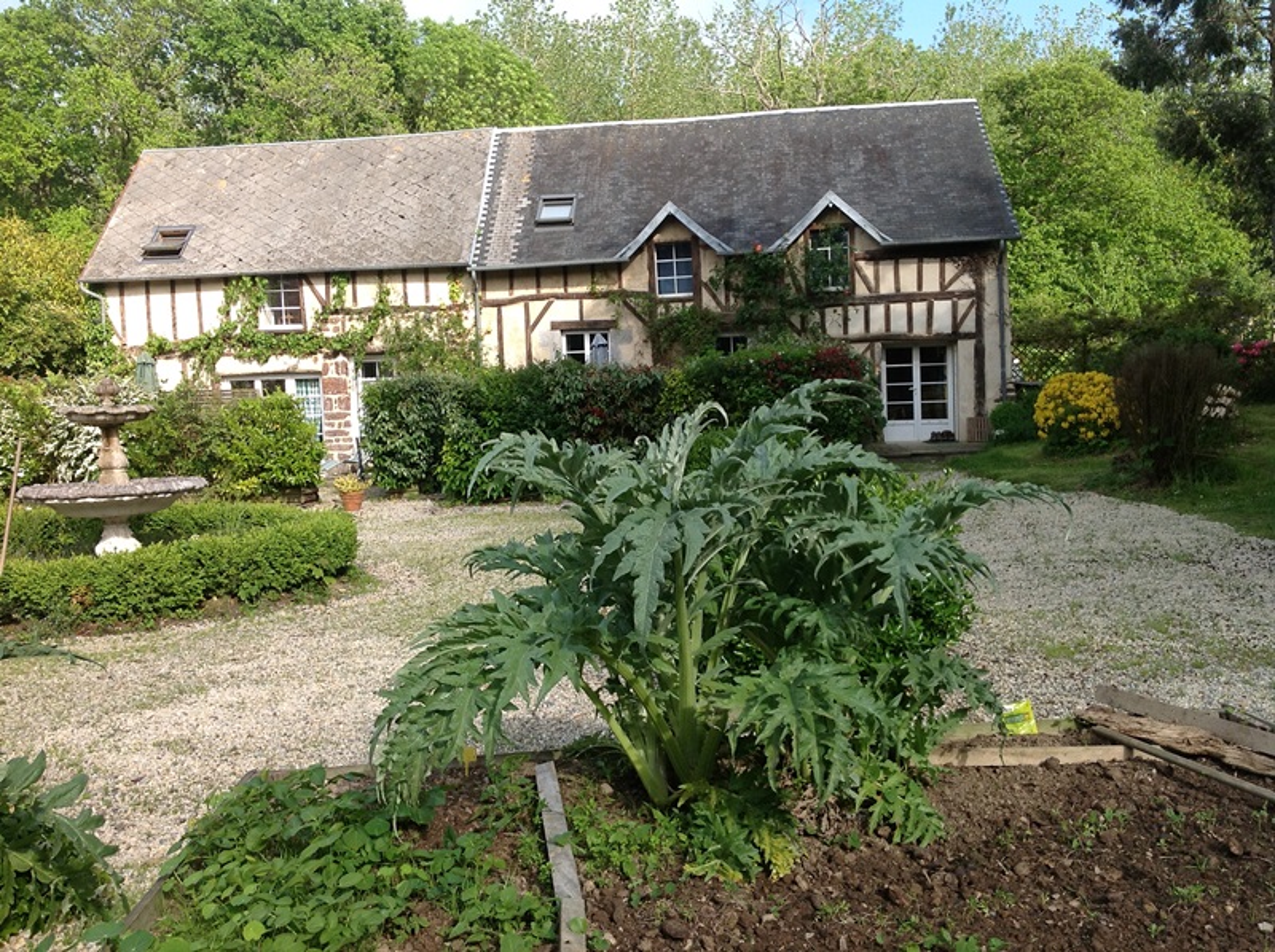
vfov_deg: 40.6
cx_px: 638
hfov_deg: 52.7
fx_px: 1288
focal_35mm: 35
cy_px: 476
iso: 80
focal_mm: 4.28
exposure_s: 1/756
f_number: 2.4
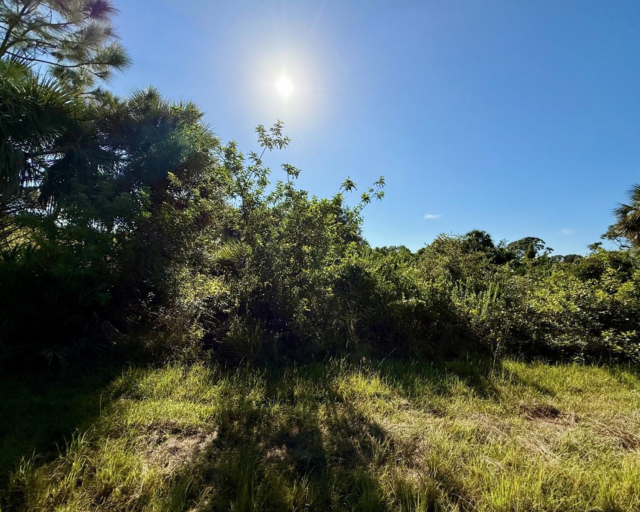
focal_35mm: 15
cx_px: 332
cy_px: 249
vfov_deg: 84.0
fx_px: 284
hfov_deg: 96.8
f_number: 2.2
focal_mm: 2.22
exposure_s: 1/3891
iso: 50
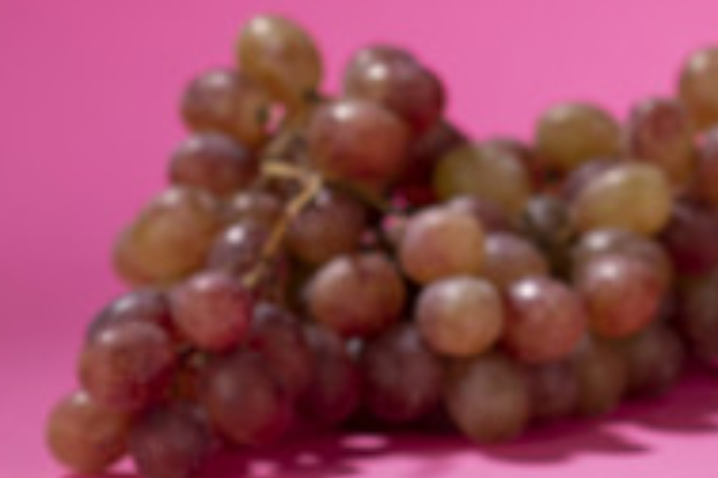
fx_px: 8037
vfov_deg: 3.4
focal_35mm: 403
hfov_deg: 5.1
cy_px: 110
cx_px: 817
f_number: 4
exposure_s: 1/125
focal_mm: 85
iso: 100
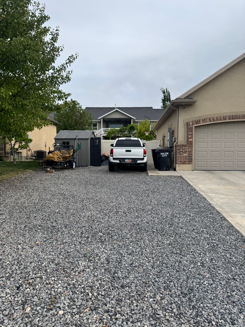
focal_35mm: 24
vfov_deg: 71.6
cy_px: 164
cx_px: 122
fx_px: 226
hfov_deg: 56.8
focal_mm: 6.76
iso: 80
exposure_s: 1/2174
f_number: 1.78
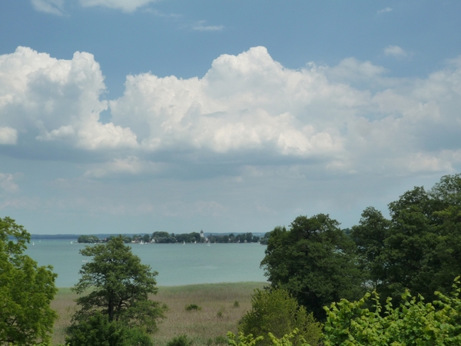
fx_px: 706
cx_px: 230
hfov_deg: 36.2
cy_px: 173
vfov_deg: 27.5
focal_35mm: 53
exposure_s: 1/800
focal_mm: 9.3
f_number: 6.3
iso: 160
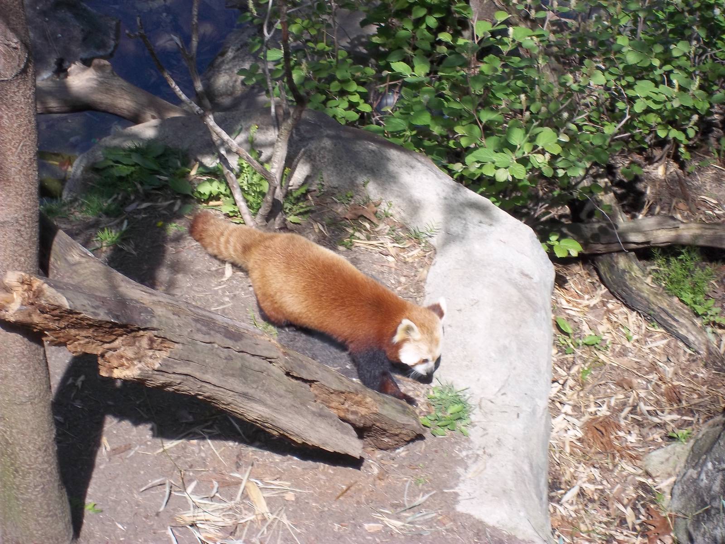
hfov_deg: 18.2
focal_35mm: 108
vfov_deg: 13.7
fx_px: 2262
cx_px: 362
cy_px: 272
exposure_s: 1/250
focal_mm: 19.5
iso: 80
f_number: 5.6
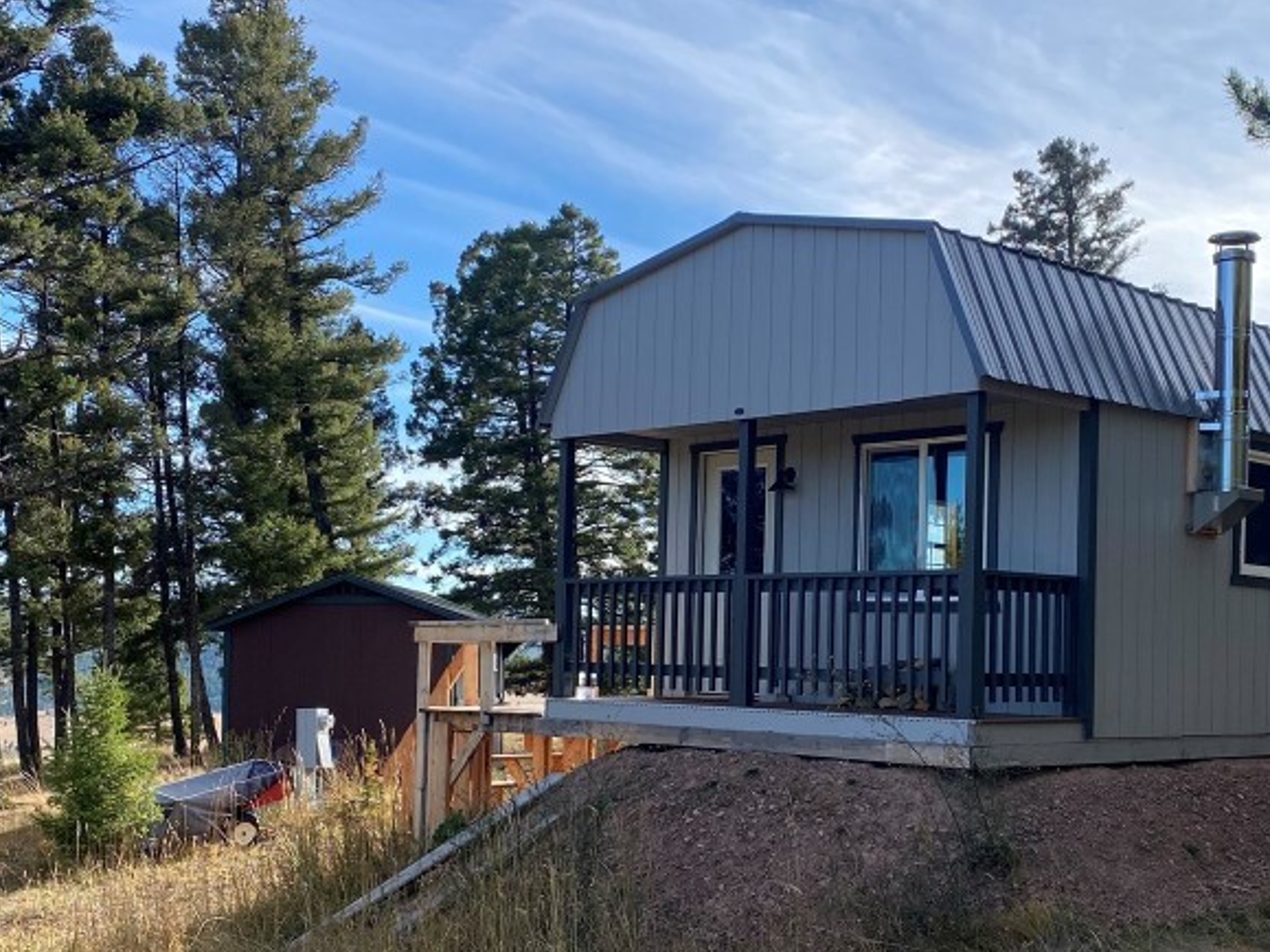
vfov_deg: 31.5
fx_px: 1687
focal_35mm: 46
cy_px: 548
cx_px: 766
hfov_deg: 41.0
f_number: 1.8
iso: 32
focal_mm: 4.25
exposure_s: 1/1701
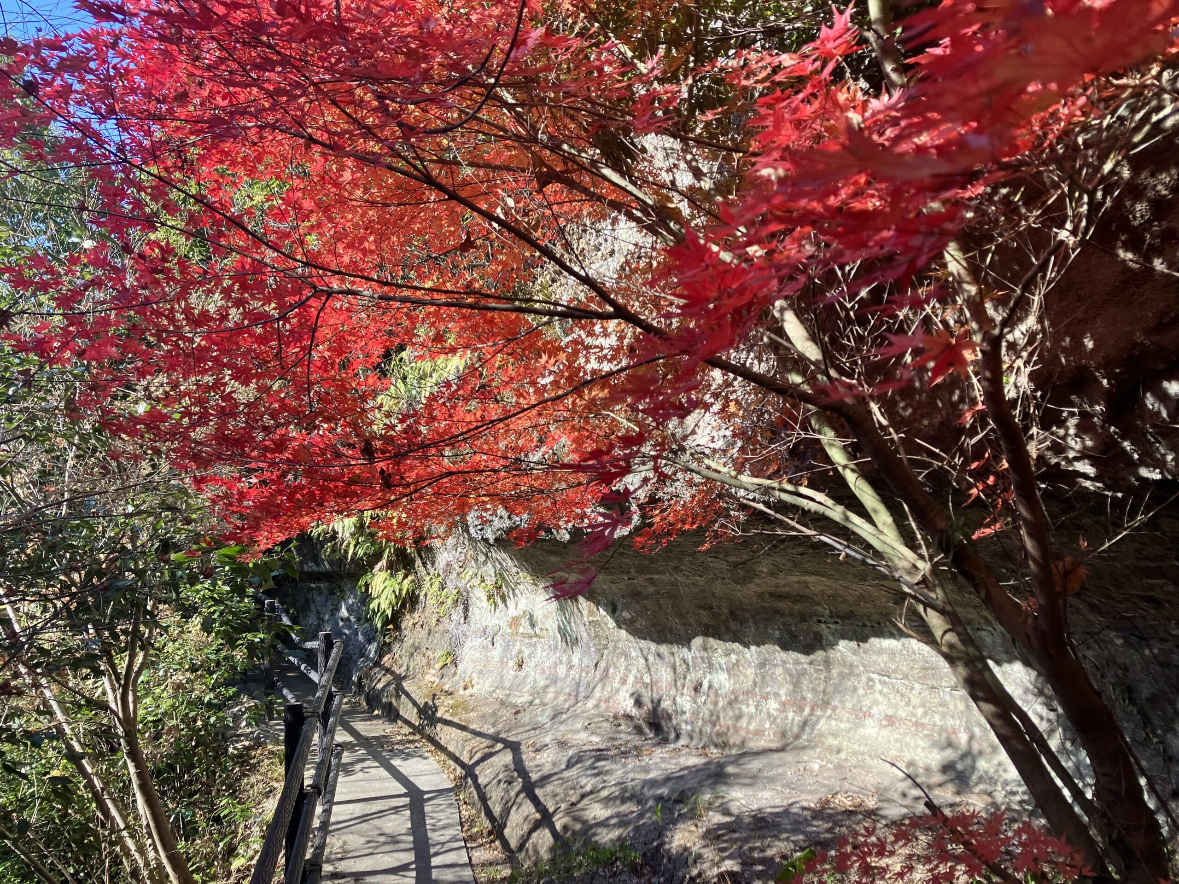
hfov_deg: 63.4
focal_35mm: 28
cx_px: 590
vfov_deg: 49.7
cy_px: 442
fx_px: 954
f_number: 1.8
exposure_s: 1/362
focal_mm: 3.99
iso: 32
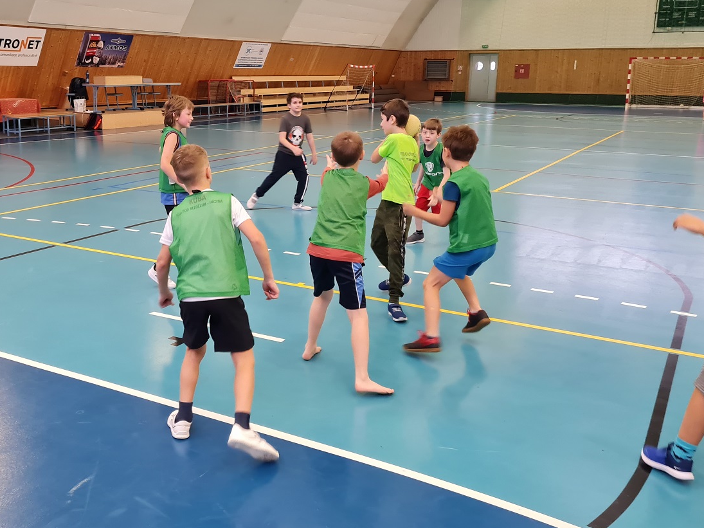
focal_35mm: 38
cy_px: 208
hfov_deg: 48.5
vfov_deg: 37.5
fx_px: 773
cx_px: 264
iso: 320
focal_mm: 5.4
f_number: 1.8
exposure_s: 1/100
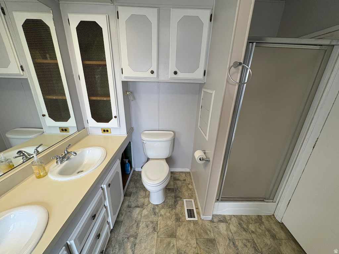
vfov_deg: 85.7
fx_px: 137
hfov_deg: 102.1
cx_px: 170
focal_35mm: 14
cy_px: 127
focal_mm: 2.22
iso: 200
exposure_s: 1/120
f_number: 2.2
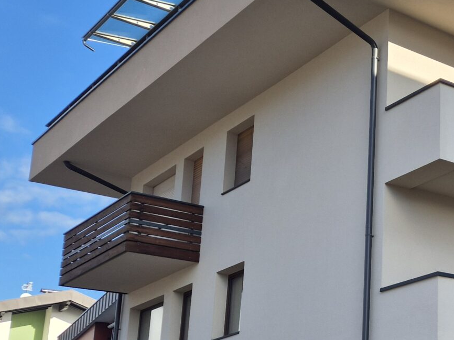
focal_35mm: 68
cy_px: 247
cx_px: 565
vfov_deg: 21.5
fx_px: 892
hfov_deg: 25.3
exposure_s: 1/958
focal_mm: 5.4
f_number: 1.8
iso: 25
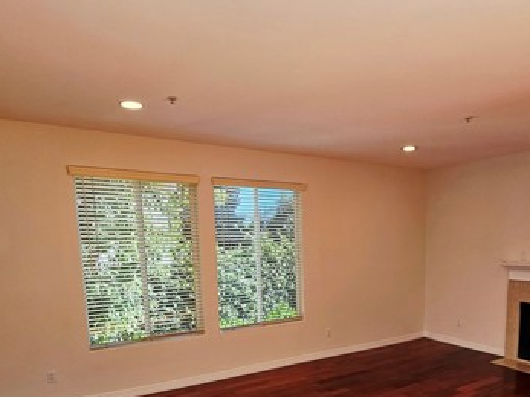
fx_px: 367
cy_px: 292
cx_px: 310
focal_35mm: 24
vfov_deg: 54.5
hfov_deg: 71.1
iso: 100
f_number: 2.2
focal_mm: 2.2
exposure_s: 1/370
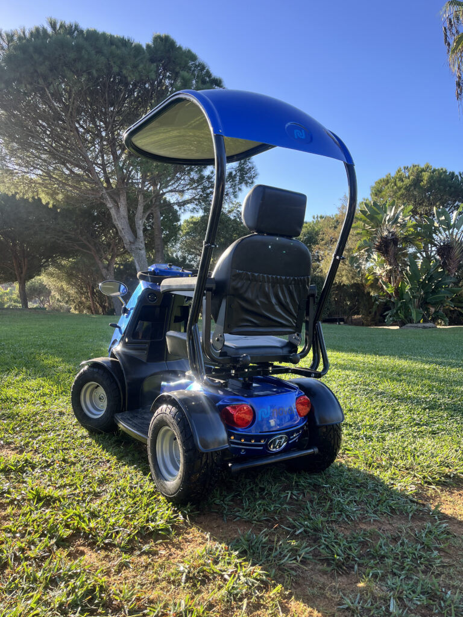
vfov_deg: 67.3
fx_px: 464
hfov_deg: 53.1
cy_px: 308
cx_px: 232
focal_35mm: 26
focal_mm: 5.1
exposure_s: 1/646
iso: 50
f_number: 1.6
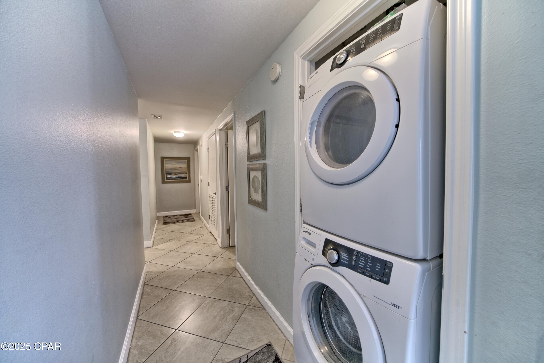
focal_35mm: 13
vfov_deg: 85.5
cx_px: 272
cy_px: 182
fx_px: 196
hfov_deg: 108.3
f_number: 8
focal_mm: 13
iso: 500
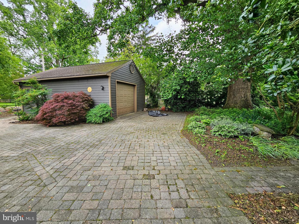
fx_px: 112
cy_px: 112
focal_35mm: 13
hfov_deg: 106.2
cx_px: 150
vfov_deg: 89.9
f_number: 2.2
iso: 50
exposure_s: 1/319
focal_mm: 2.2
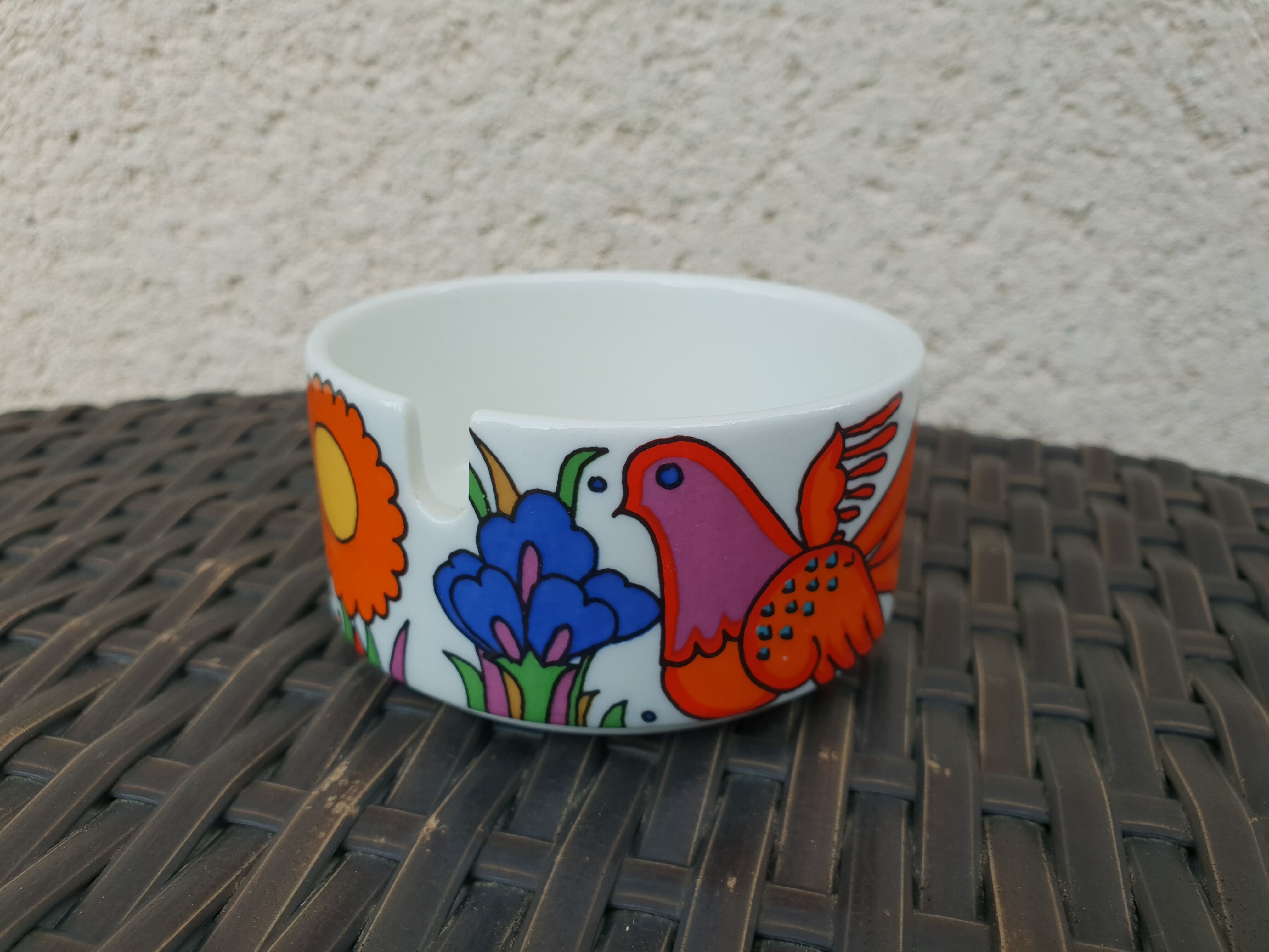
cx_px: 634
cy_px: 476
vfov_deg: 53.1
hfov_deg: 67.3
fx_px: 953
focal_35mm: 26
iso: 50
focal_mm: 4.3
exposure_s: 1/50
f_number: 2.4
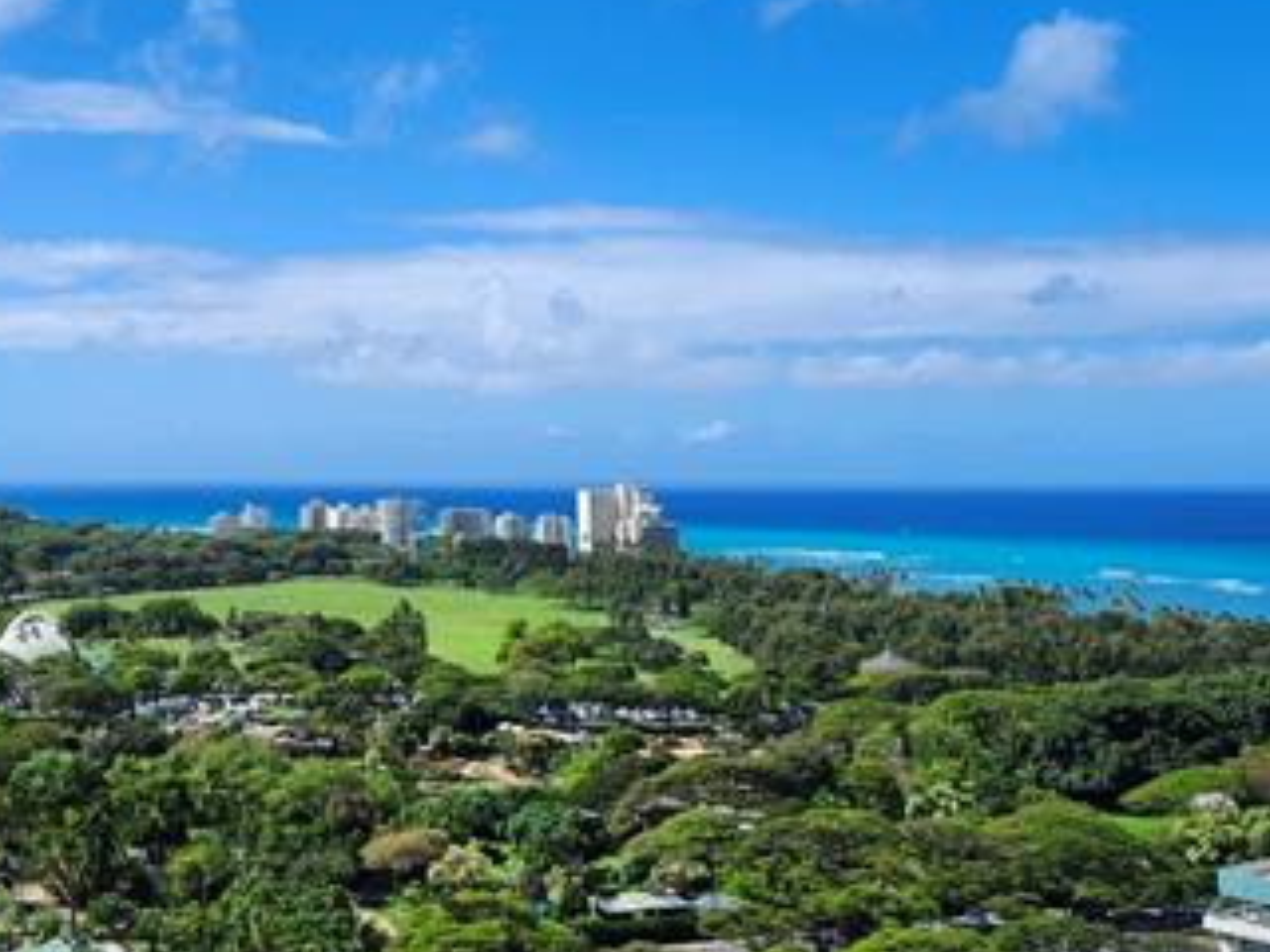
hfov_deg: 39.7
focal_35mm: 46
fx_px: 1688
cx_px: 262
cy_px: 262
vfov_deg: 31.1
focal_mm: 5.54
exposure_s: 1/2000
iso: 25
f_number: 1.8
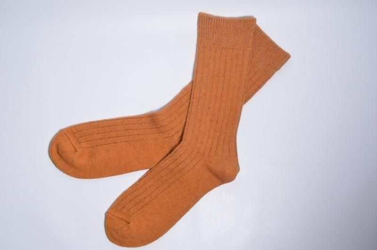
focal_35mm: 60
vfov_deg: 22.5
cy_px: 125
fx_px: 627
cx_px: 188
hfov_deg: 33.5
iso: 800
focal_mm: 40
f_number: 6.3
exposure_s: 1/160
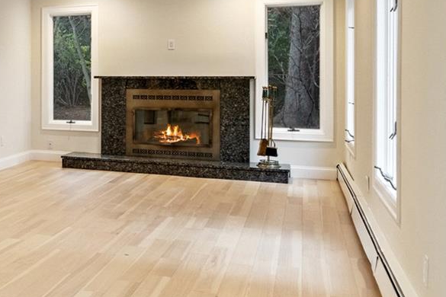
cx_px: -133
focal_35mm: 56
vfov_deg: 24.0
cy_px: 83
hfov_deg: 29.0
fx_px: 694
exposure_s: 1/10
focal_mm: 16
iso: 1250
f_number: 5.6
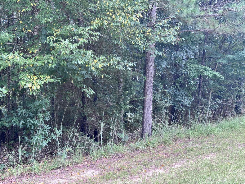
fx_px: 340
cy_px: 92
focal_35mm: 48
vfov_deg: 30.3
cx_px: 122
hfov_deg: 39.7
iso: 50
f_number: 1.78
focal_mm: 6.76
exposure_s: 1/192
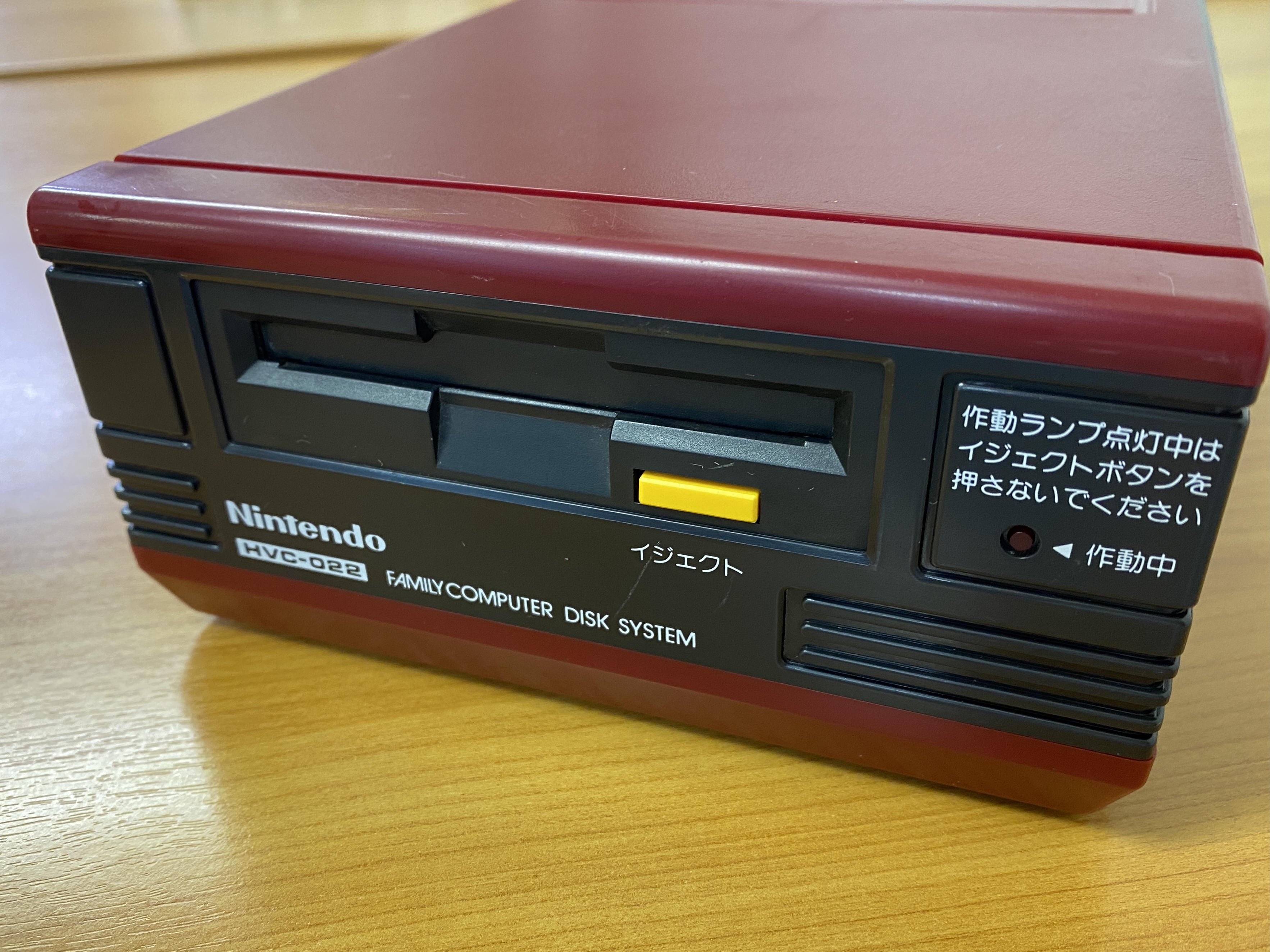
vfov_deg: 53.1
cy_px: 476
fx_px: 954
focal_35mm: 26
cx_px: 635
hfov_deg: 67.3
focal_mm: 4.25
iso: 125
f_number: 1.8
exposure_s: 1/50
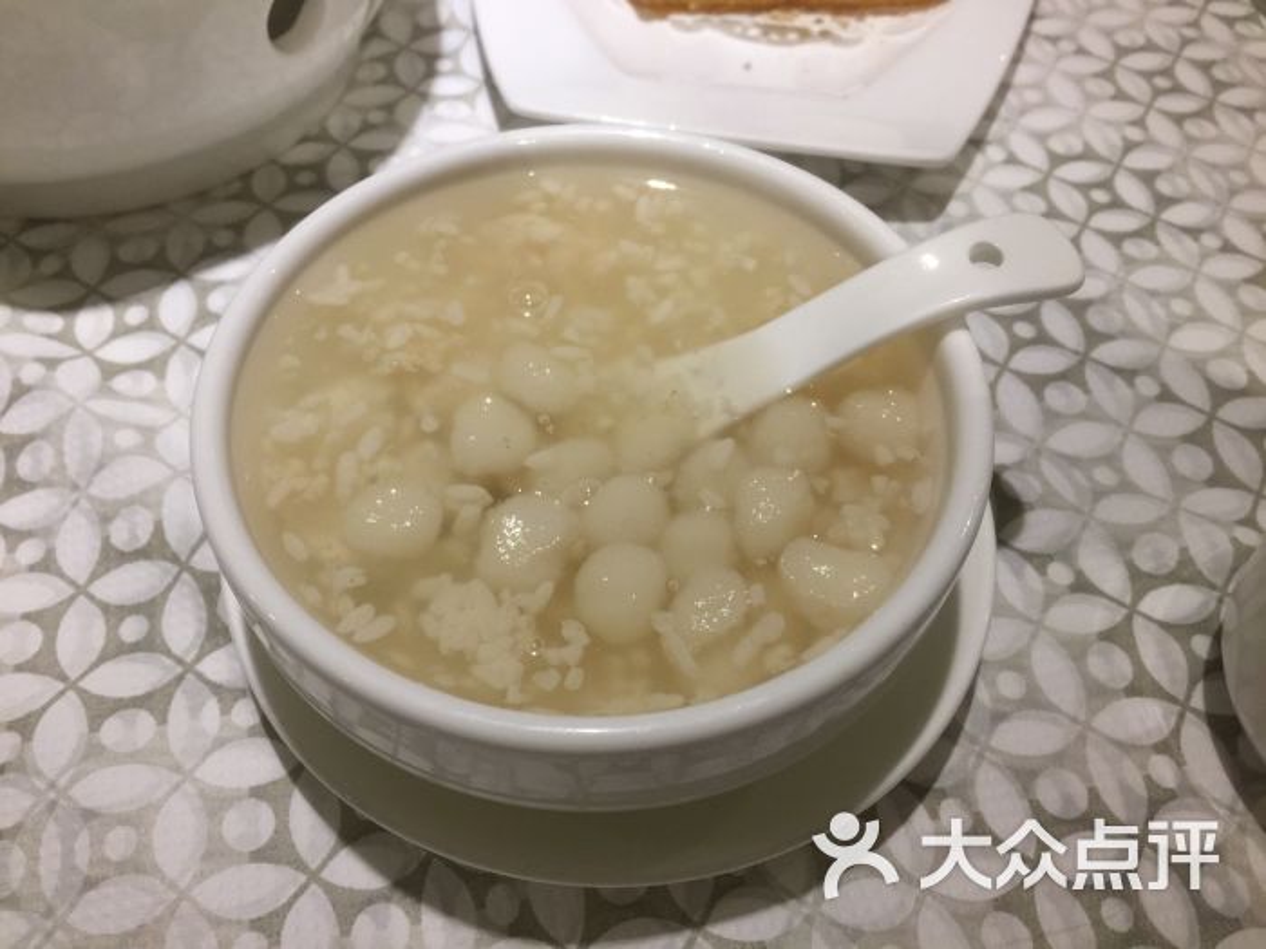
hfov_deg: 61.7
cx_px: 633
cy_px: 474
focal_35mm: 29
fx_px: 1061
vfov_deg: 48.2
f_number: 2.2
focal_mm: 4.15
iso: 64
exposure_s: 1/33
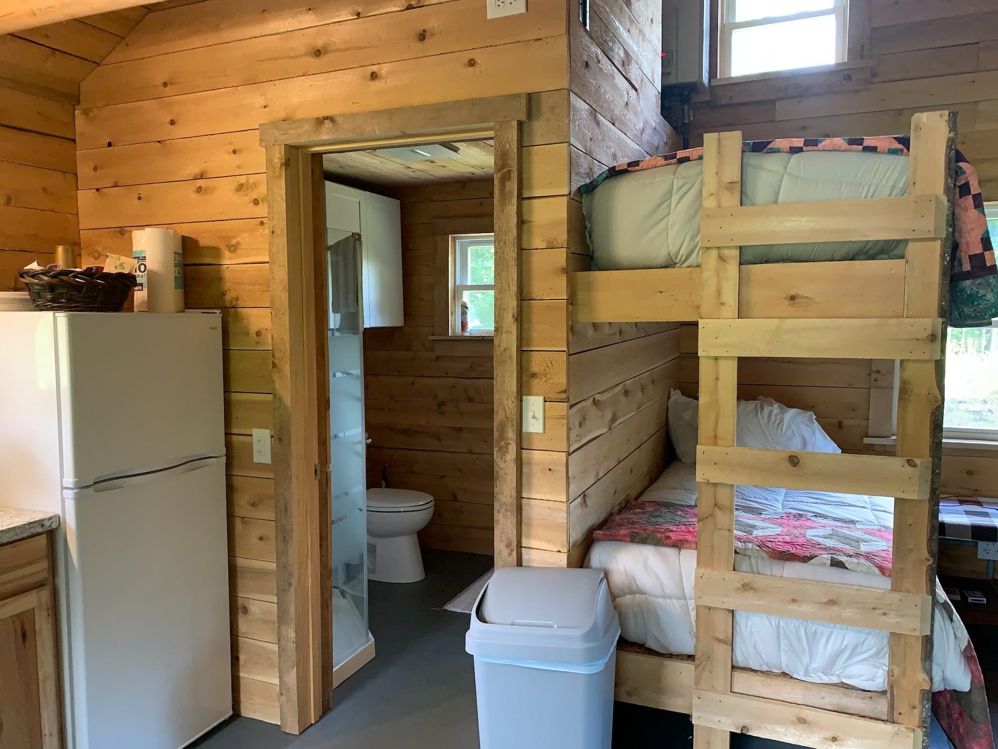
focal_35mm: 26
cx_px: 499
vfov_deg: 53.1
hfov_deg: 67.3
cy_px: 374
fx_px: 750
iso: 200
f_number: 1.8
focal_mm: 4.25
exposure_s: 1/60
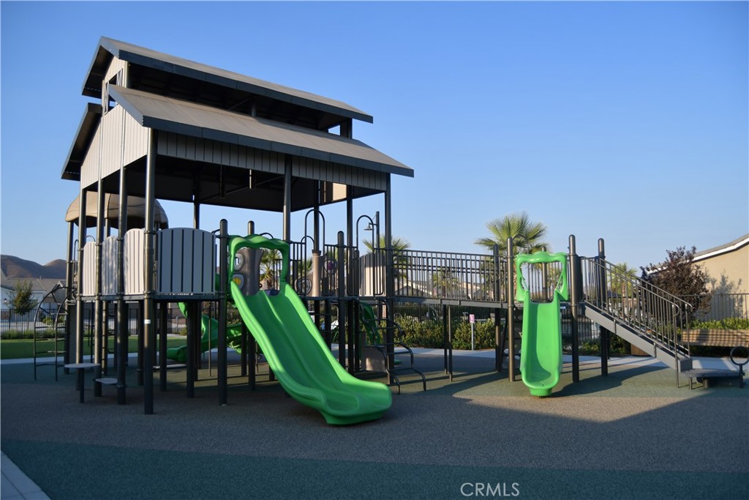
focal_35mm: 27
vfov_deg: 47.9
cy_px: 250
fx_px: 562
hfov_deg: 67.4
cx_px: 374
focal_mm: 18
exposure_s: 1/1600
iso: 200
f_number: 3.5
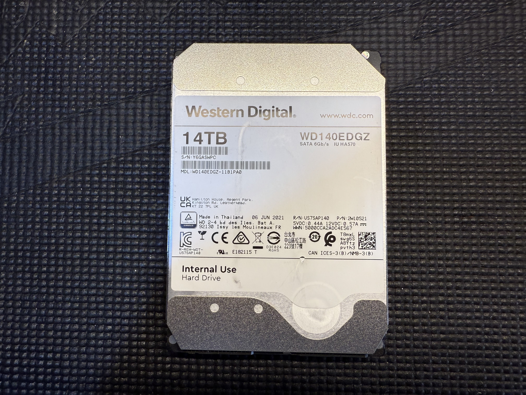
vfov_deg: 56.8
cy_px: 198
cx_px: 263
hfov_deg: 71.6
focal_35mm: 24
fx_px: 365
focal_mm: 2.22
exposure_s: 1/120
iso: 80
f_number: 2.2
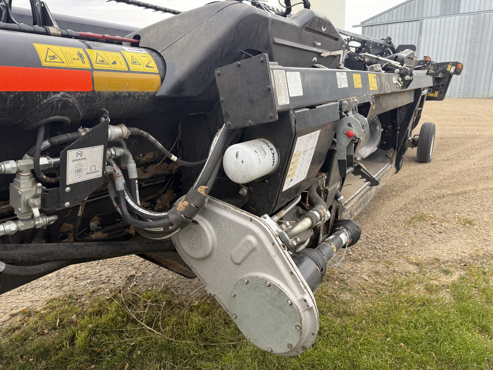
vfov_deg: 56.8
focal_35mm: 24
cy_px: 185
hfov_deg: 71.6
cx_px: 246
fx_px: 342
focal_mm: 6.76
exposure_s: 1/290
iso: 64
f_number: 1.78
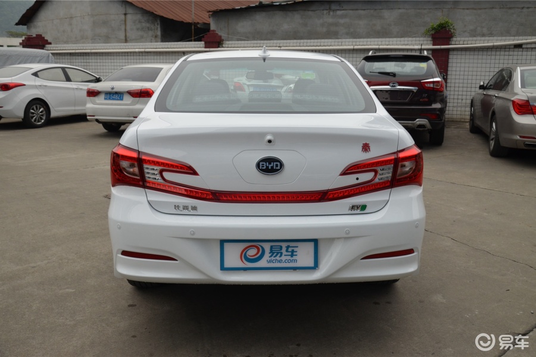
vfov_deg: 36.9
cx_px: 268
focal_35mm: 36
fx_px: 536
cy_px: 178
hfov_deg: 53.1
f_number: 5.6
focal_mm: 24
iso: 360
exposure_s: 1/125
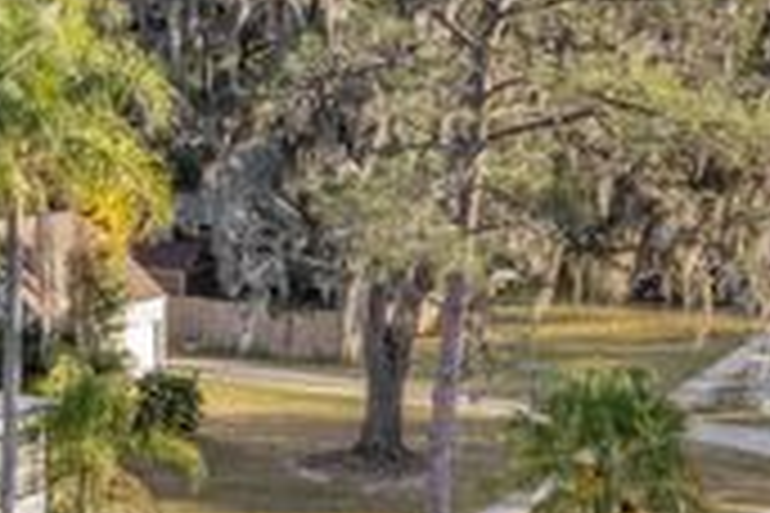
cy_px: 398
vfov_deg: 16.5
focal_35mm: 82
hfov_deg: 21.4
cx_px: -333
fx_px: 1754
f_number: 11
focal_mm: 10.26
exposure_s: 1/500
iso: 1600
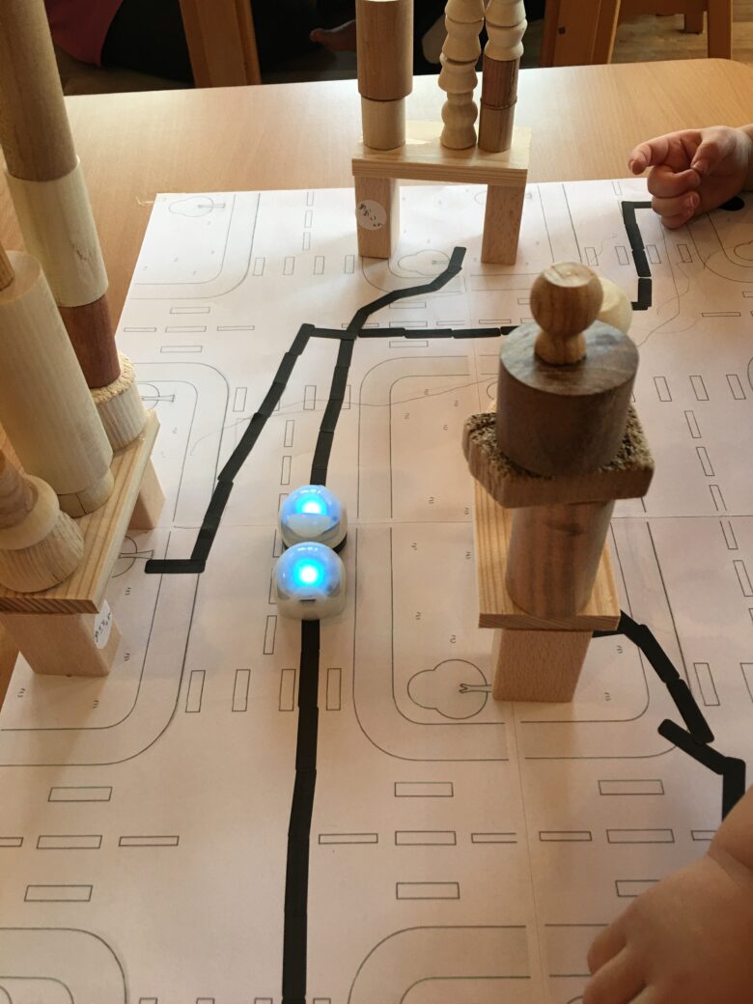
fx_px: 841
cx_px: 376
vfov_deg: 61.7
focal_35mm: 29
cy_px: 502
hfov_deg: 48.2
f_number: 2.2
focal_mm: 4.15
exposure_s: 1/30
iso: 40
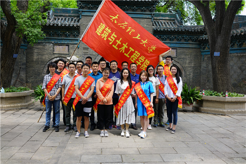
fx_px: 239
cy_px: 82
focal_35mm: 35
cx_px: 123
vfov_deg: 37.8
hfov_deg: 54.5
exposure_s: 1/100
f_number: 4.5
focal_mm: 35
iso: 100
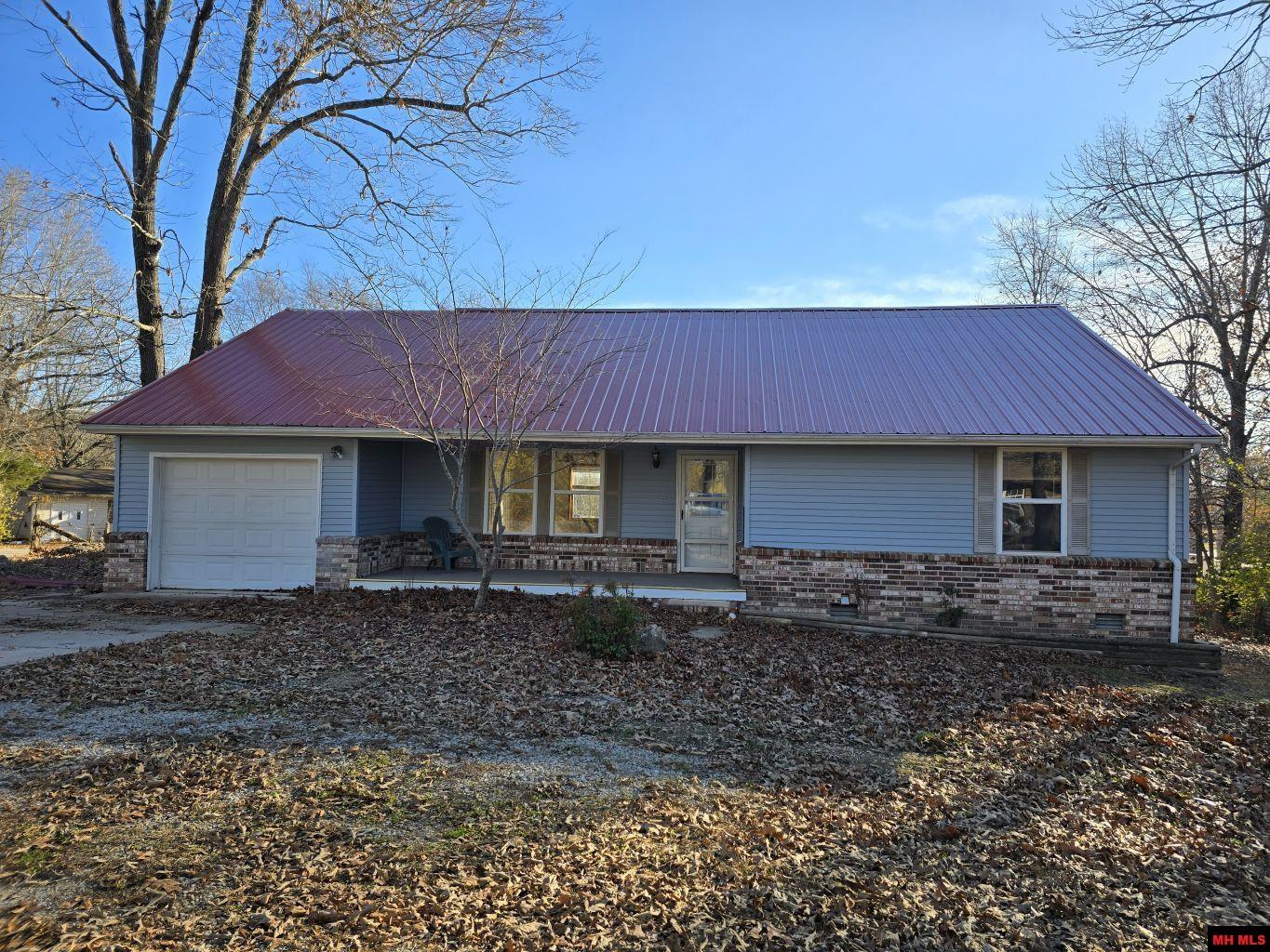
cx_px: 635
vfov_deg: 58.9
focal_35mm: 23
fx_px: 844
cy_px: 476
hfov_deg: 73.9
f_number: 1.7
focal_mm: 6.3
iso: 12
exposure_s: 1/426
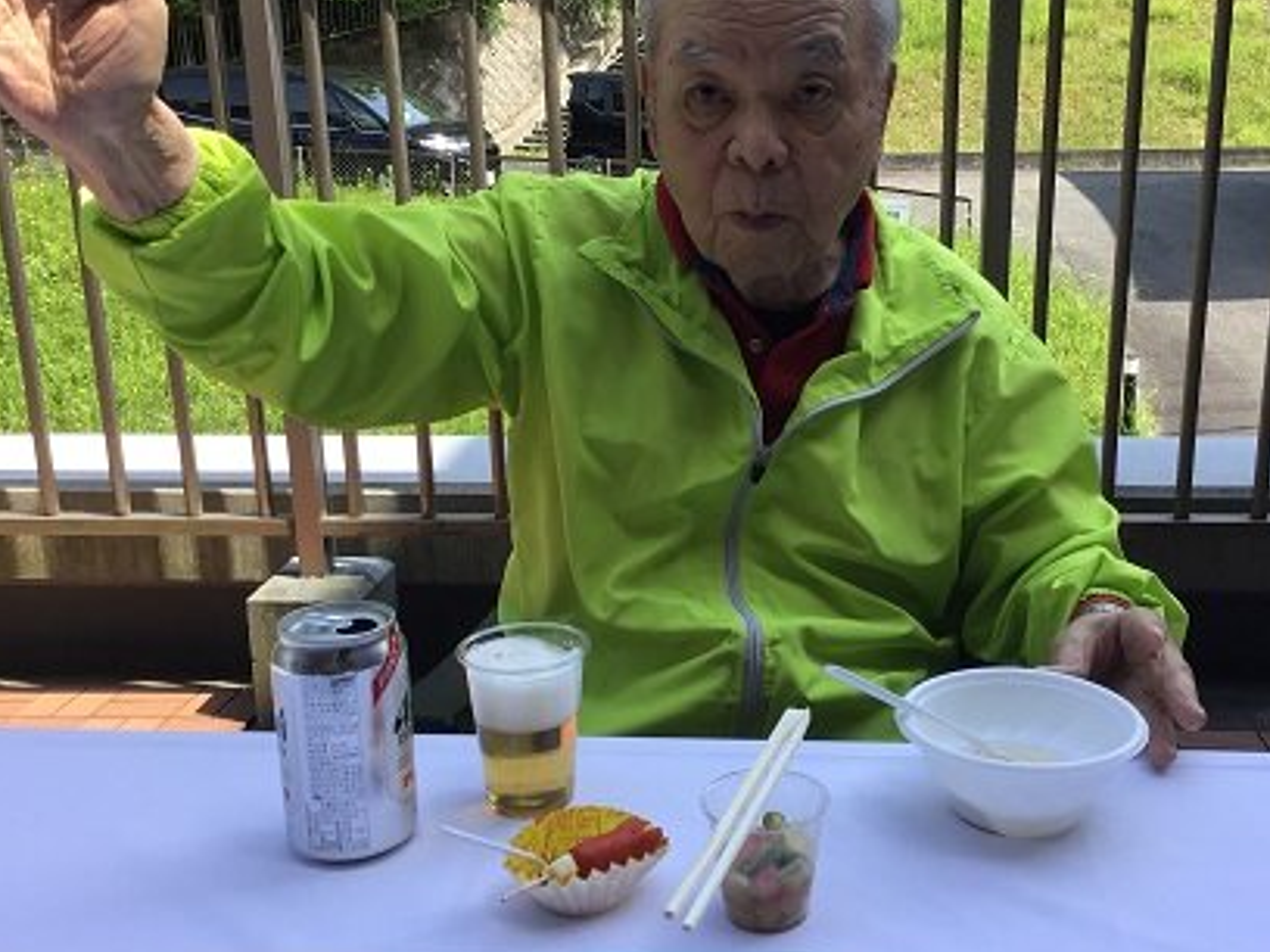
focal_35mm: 38
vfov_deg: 37.7
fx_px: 1394
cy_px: 474
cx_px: 763
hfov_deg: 48.7
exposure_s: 1/382
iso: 25
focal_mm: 3.3
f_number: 2.4
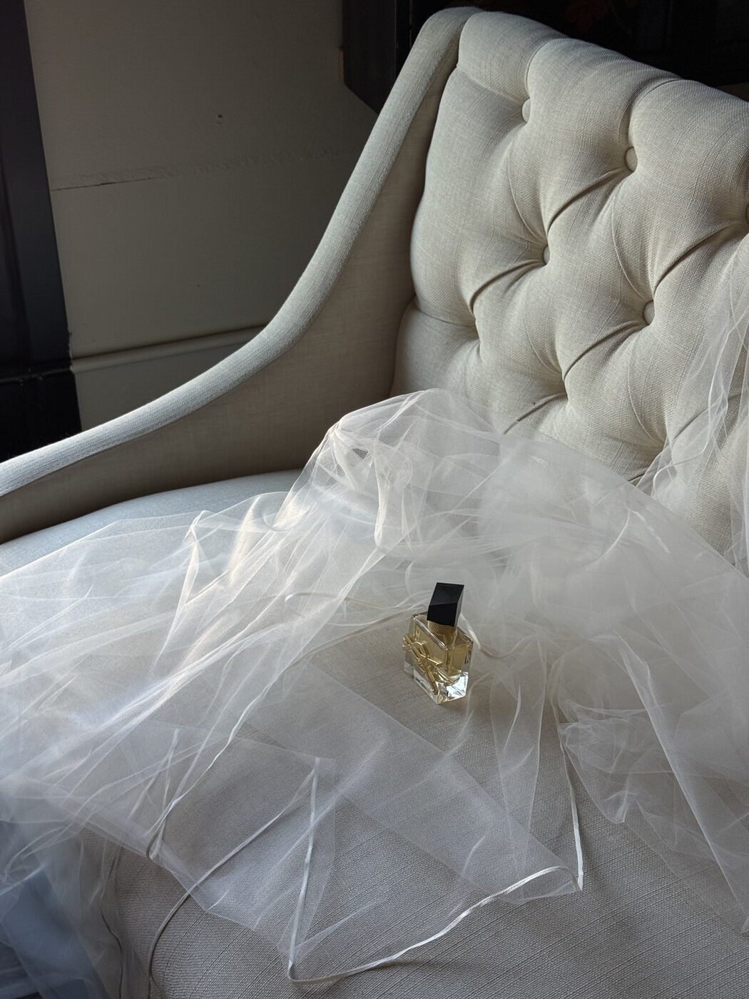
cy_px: 500
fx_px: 1385
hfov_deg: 30.3
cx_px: 374
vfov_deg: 39.7
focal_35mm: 48
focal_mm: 6.76
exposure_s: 1/171
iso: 50
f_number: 1.78
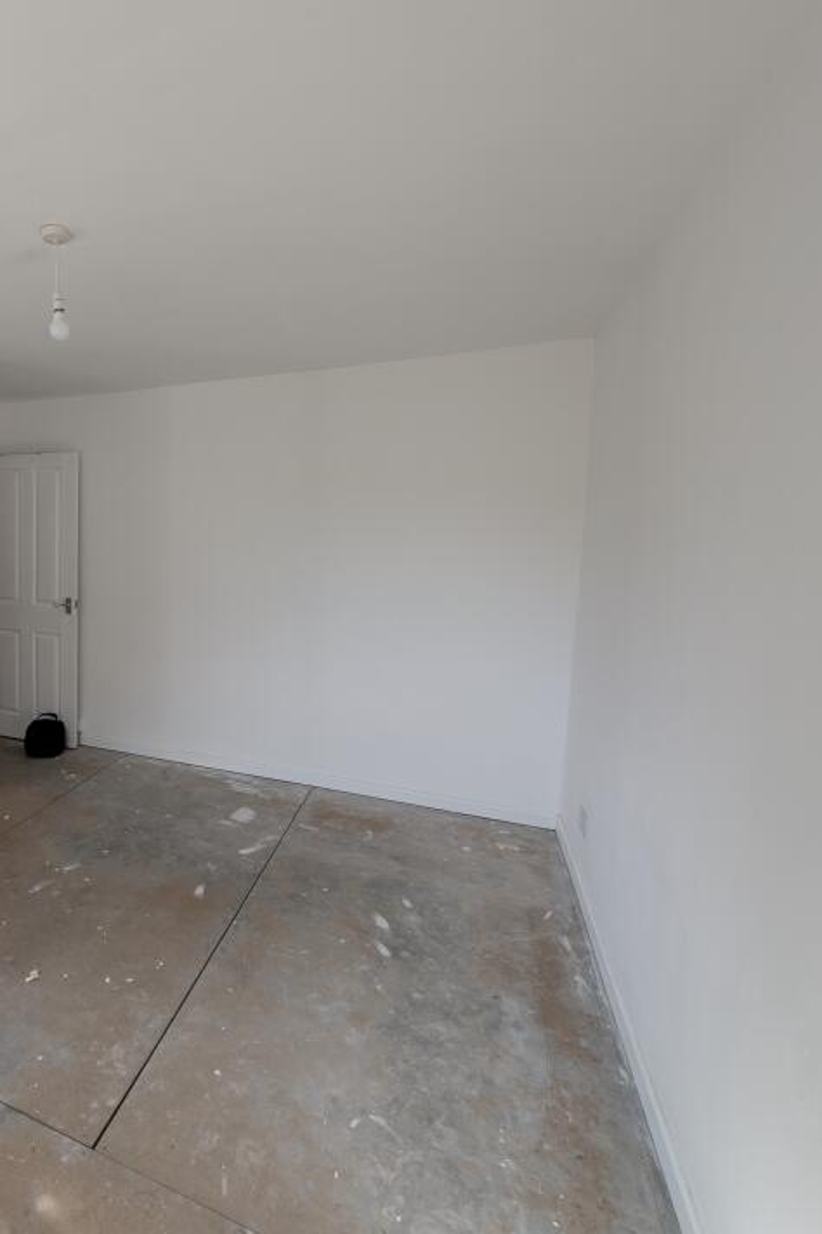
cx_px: 153
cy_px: 600
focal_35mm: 18
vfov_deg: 90.0
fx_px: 616
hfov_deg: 61.3
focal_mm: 2.23
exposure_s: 1/122
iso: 42
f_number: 1.95
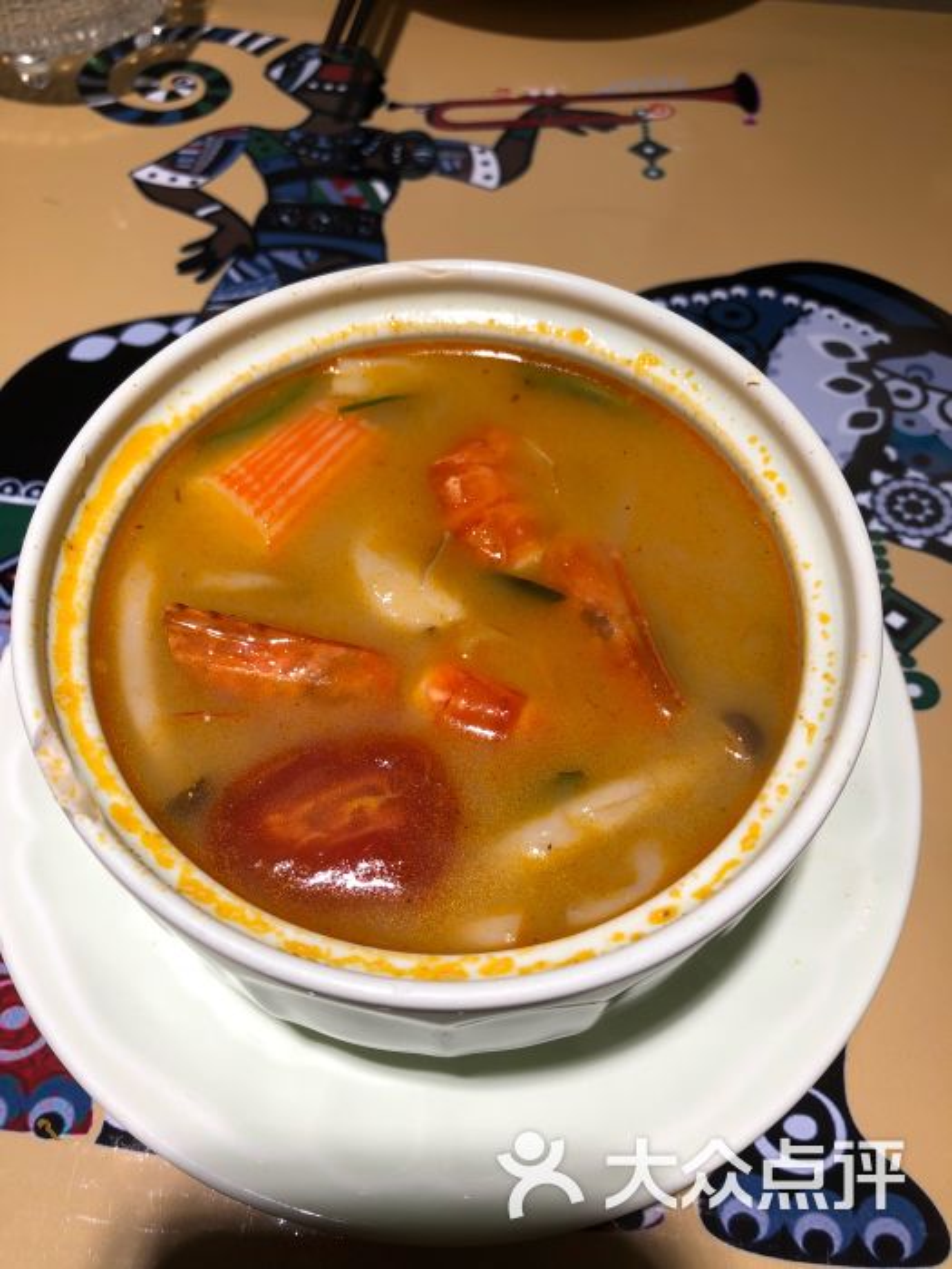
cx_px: 476
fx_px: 1027
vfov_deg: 63.4
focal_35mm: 28
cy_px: 634
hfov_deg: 49.7
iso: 20
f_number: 1.8
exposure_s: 1/119
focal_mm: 4
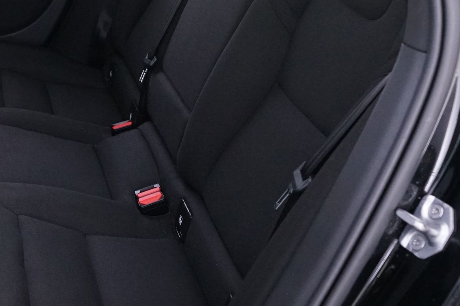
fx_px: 766
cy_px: 84
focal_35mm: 60
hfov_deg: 32.6
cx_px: 95
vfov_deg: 22.4
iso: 4000
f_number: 5.6
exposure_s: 1/10
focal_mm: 28
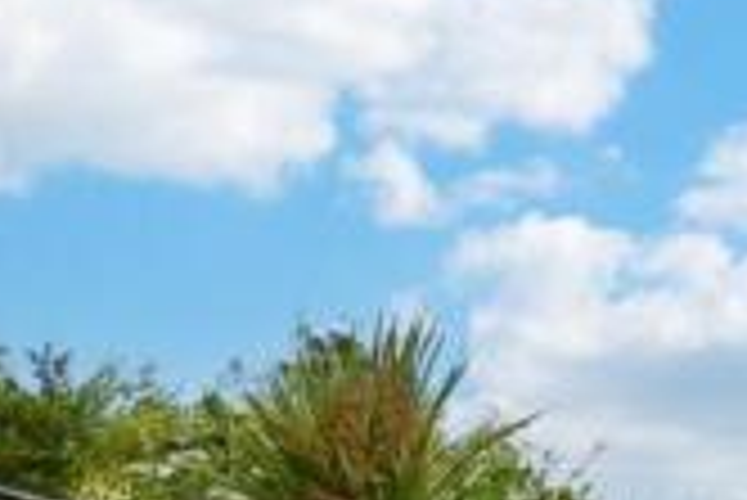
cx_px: 1037
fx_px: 1391
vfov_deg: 18.4
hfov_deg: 24.9
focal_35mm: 67
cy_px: 714
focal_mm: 11.5
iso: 200
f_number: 8
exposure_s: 1/125
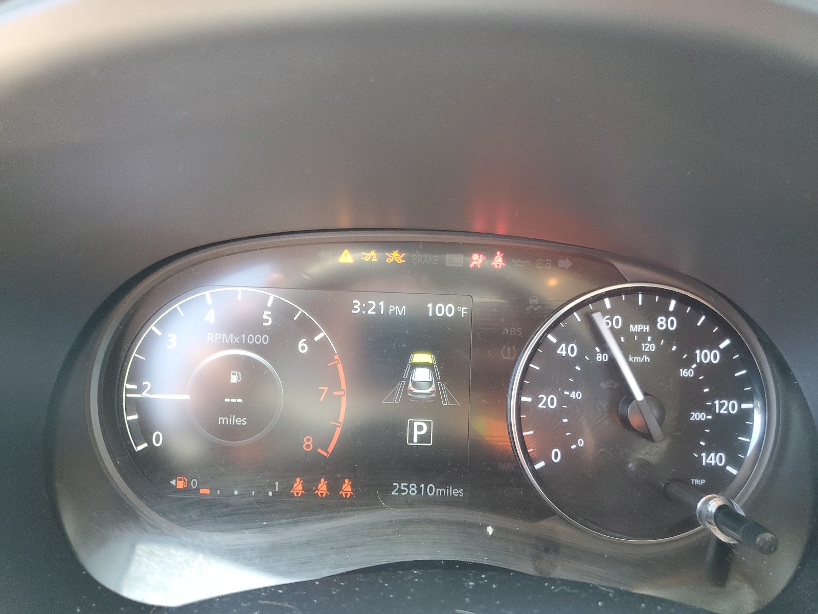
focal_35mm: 26
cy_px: 307
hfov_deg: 67.3
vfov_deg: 53.1
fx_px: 614
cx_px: 409
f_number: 1.5
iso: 109
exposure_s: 1/60.2
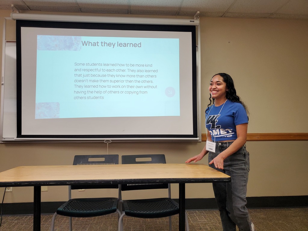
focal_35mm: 26
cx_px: 154
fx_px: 231
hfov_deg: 67.3
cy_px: 116
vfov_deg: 53.1
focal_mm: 4.3
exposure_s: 1/120
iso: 125
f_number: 1.5
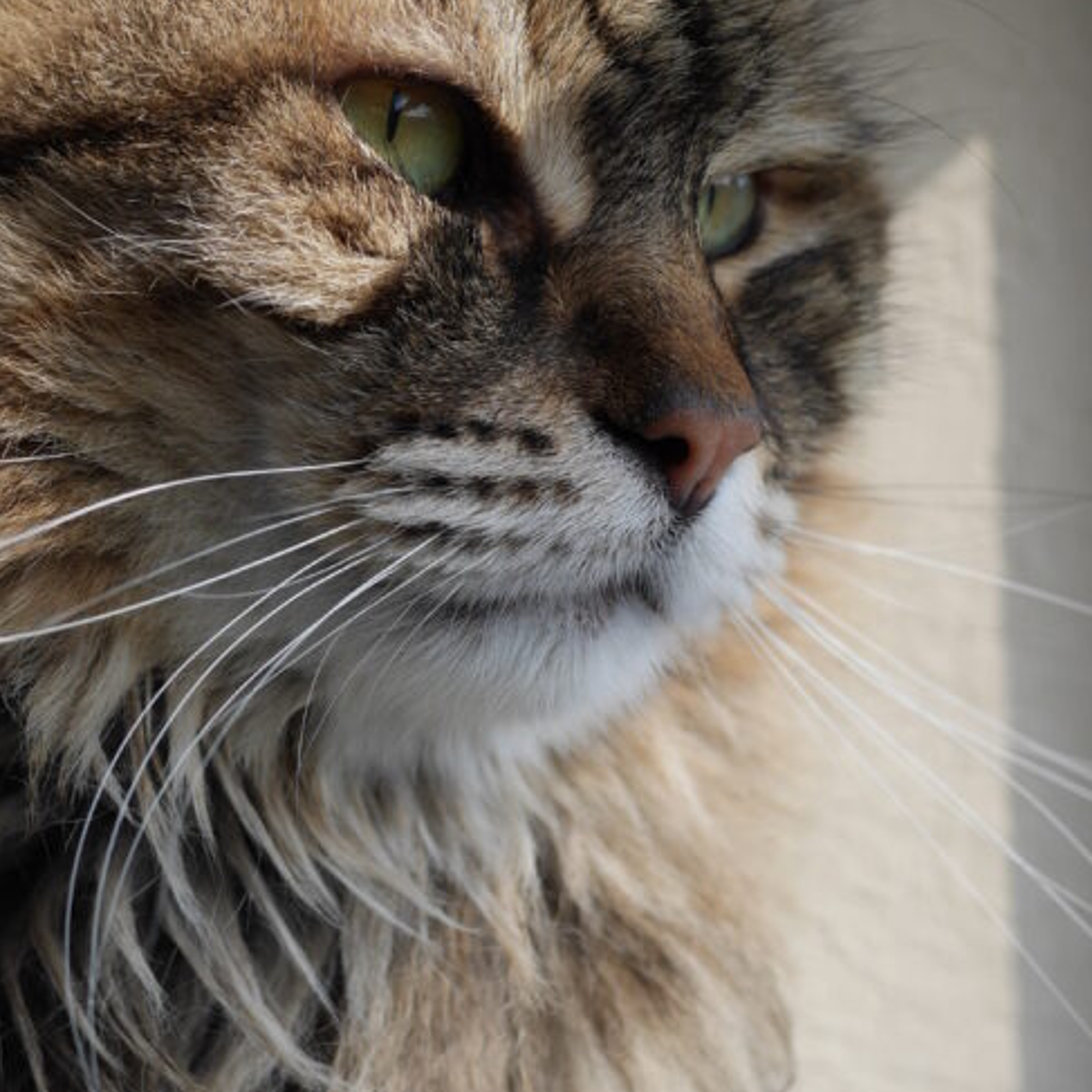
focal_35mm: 93
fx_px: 3319
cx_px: 267
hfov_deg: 18.6
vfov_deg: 18.7
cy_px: 552
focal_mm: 25
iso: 200
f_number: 3.5
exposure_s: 1/500
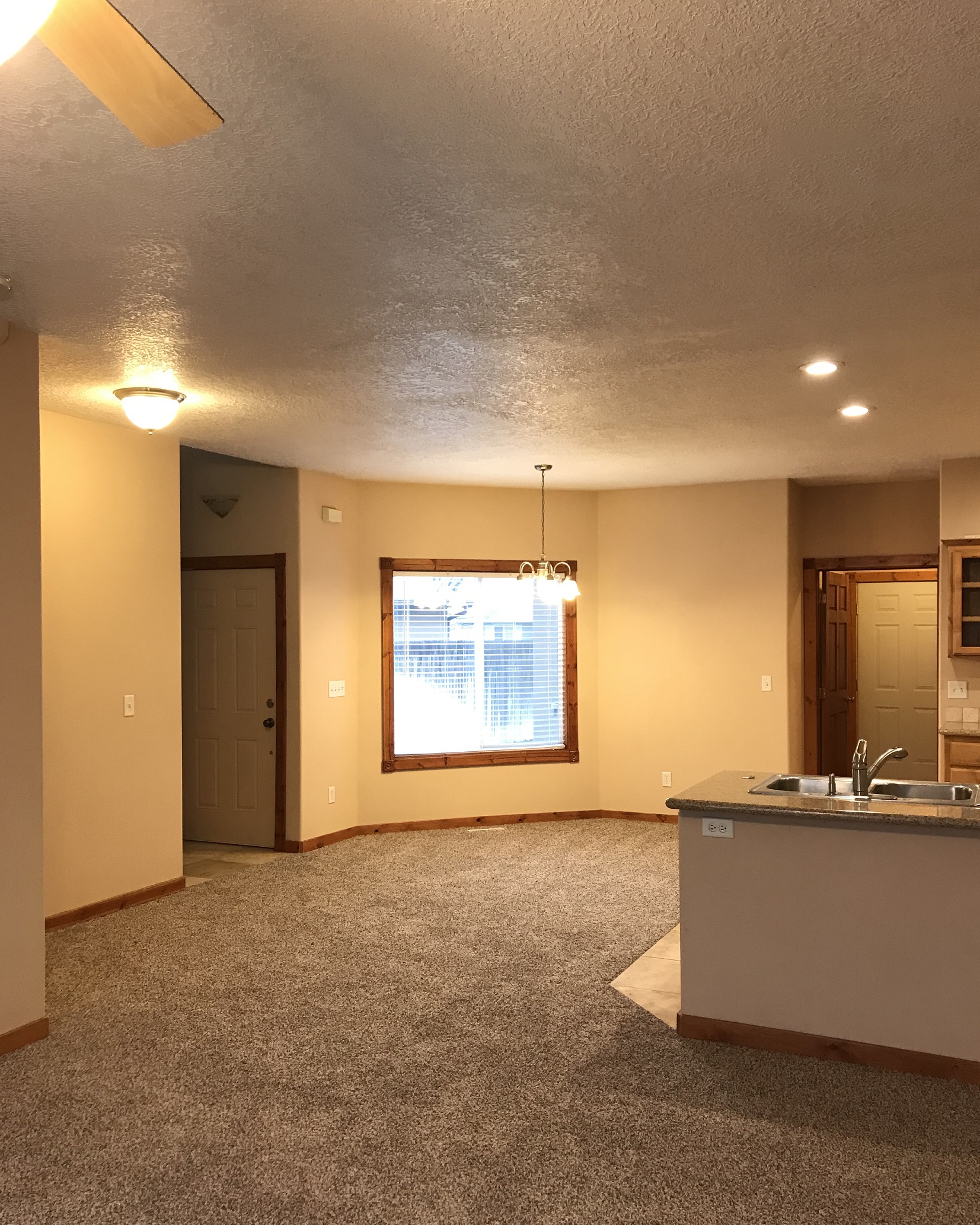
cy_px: 659
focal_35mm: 30
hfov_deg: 48.5
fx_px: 1088
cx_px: 498
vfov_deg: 58.7
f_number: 1.8
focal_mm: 3.99
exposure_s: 1/17
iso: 40
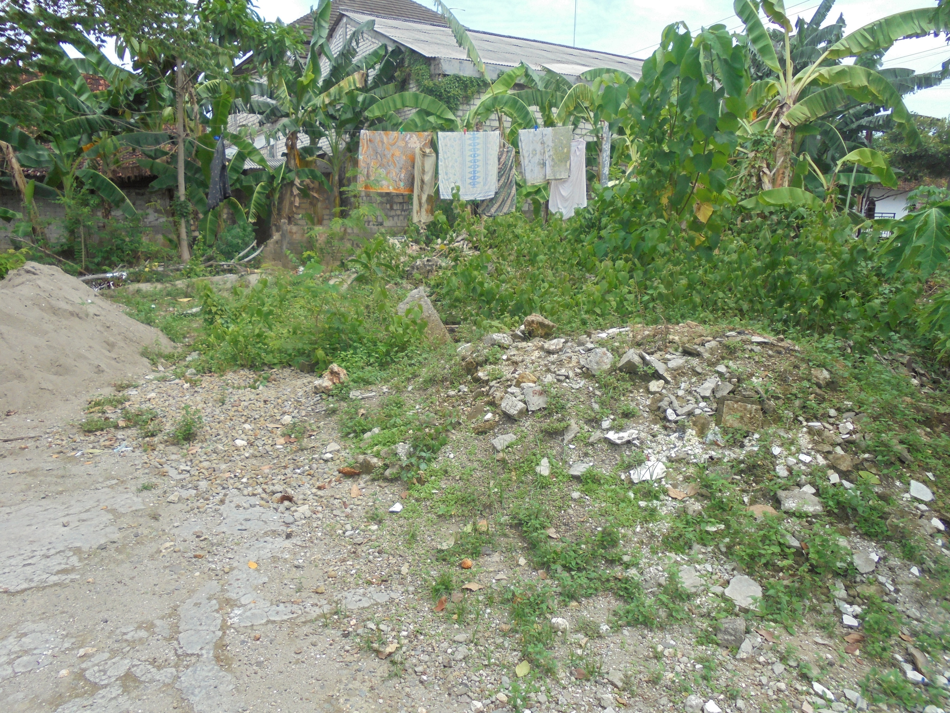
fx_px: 714
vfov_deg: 53.1
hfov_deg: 67.3
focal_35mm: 26
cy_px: 356
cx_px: 475
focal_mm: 4.6
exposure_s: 1/500
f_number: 3.5
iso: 100
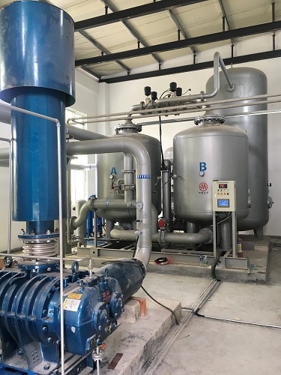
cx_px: 140
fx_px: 314
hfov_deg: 48.2
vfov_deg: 61.7
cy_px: 188
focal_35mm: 29
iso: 40
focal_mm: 4.15
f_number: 2.2
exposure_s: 1/33
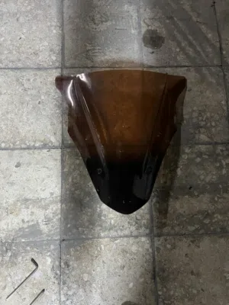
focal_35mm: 26
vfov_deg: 67.3
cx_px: 114
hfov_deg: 53.1
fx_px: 229
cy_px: 152
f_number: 1.5
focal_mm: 5.7
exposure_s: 1/35
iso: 640
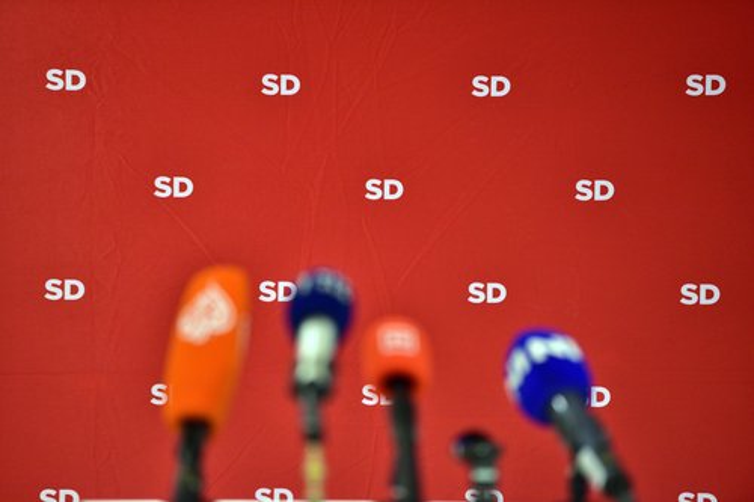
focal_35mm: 165
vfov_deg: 8.3
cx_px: 377
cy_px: 251
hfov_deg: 12.5
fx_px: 3455
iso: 1250
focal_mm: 165
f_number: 2.8
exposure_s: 1/400
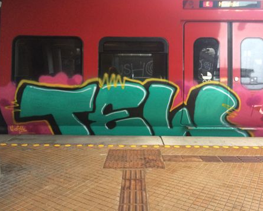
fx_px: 257
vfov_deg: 44.5
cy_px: 101
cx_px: 133
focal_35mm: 33
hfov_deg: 54.2
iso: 200
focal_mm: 4.12
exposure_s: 1/30
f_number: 2.2
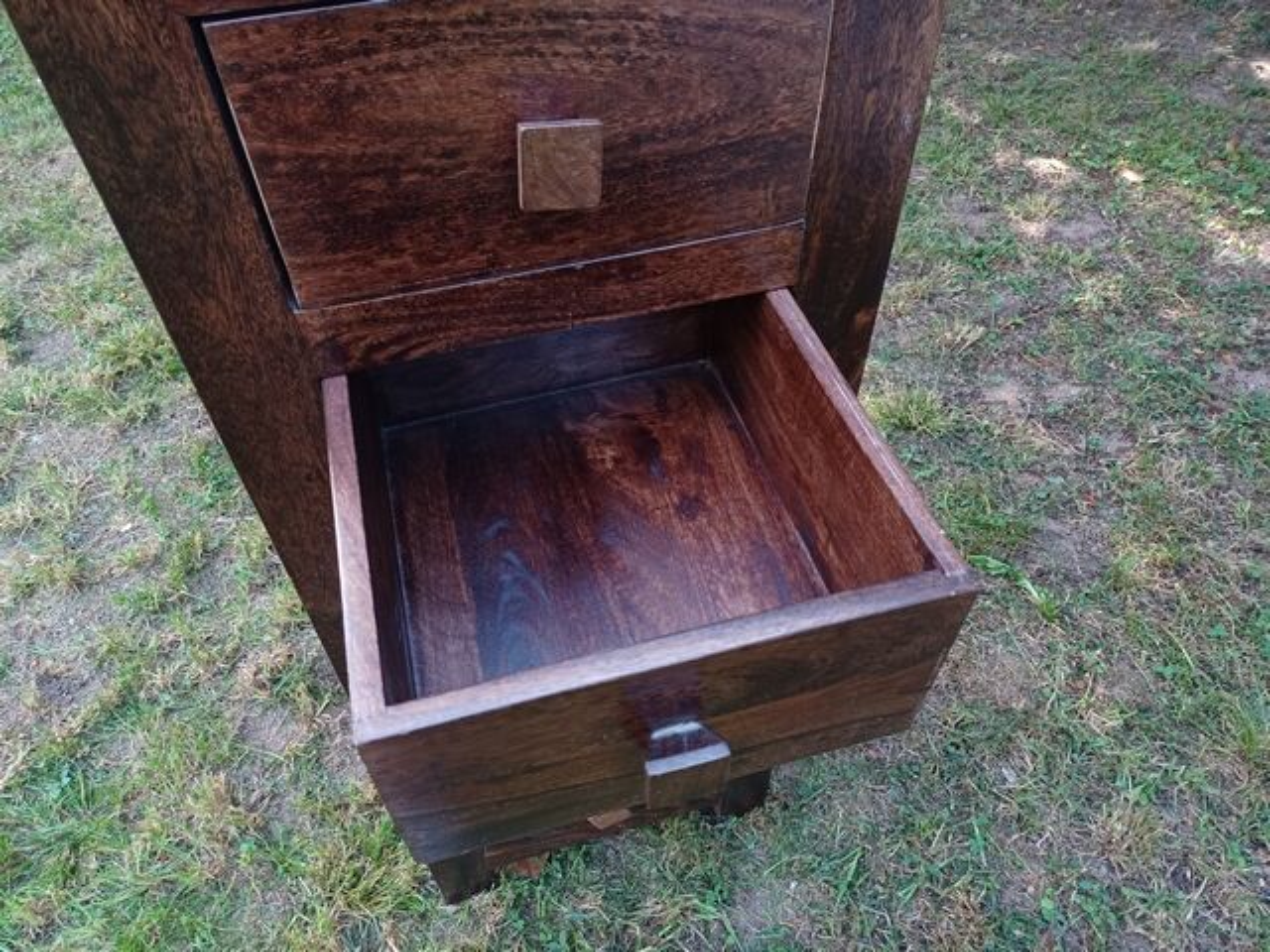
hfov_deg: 69.4
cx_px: 635
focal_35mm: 25
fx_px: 917
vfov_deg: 54.9
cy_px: 476
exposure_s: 1/50
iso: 125
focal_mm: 4.6
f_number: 1.8
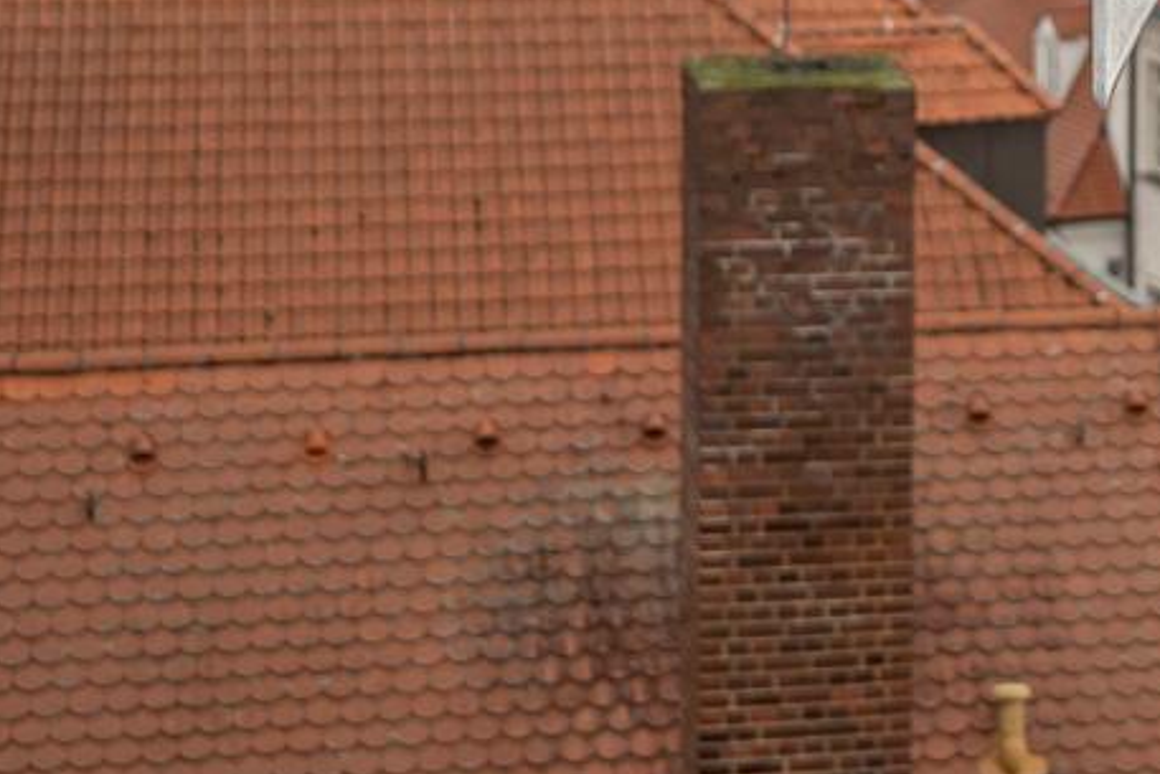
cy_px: -256
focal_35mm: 147
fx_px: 4738
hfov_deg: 13.0
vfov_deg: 9.2
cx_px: 1888
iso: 100
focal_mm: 35
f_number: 2
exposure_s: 1/2500
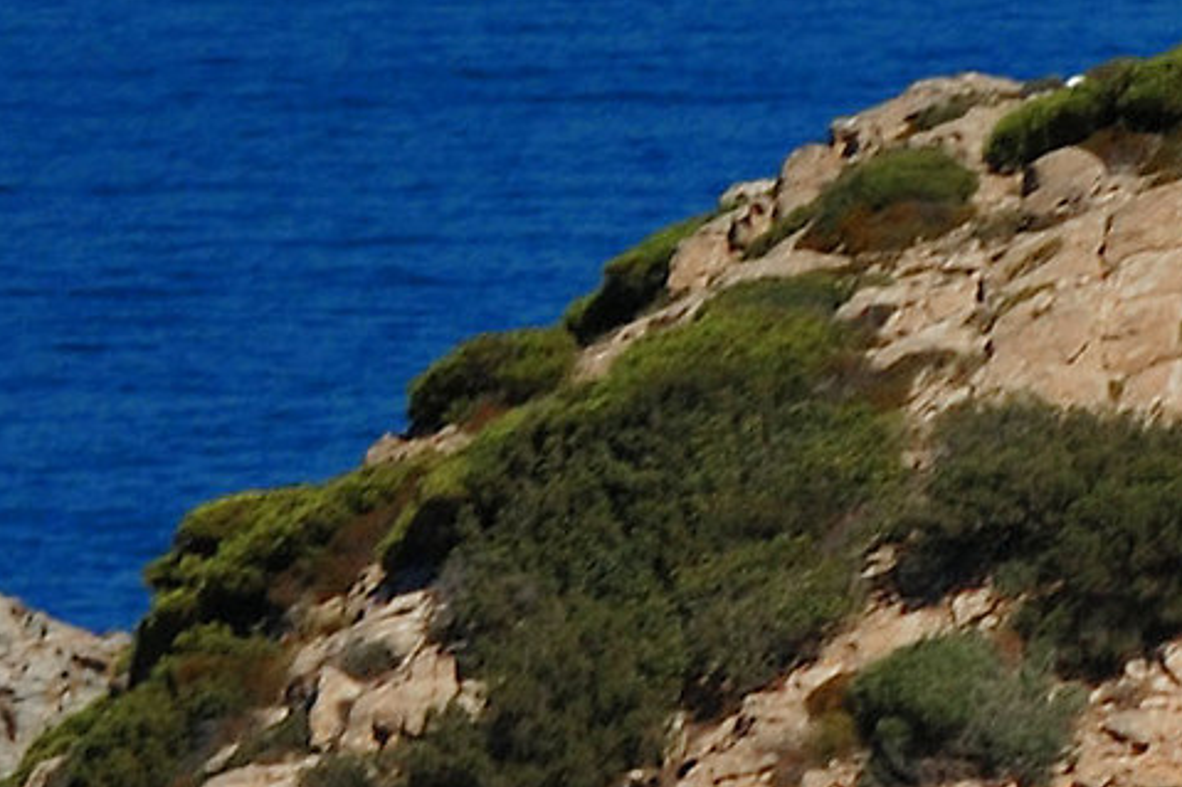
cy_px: -1026
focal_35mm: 414
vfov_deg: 3.3
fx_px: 13571
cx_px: 2421
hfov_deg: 4.9
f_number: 11
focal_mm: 55
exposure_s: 1/500
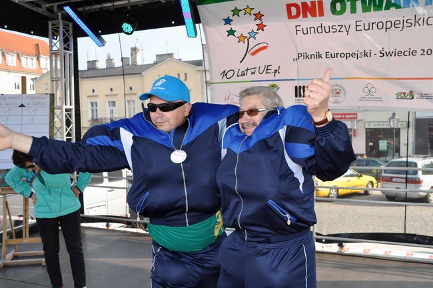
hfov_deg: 57.3
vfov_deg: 39.9
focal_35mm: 33
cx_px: 216
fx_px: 397
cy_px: 144
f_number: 5.6
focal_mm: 22
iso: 250
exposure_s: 1/160
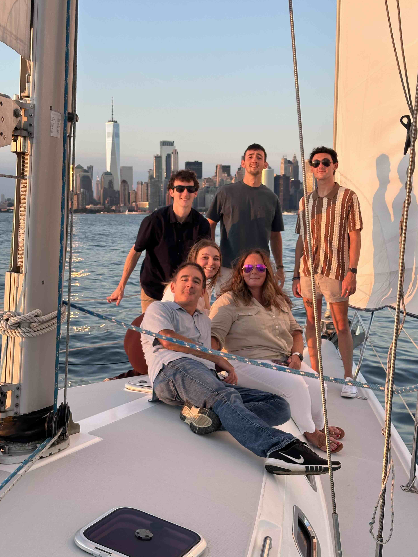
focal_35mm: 49
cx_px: 205
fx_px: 789
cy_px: 283
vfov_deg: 38.9
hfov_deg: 29.7
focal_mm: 6.86
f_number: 1.78
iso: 64
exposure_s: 1/368
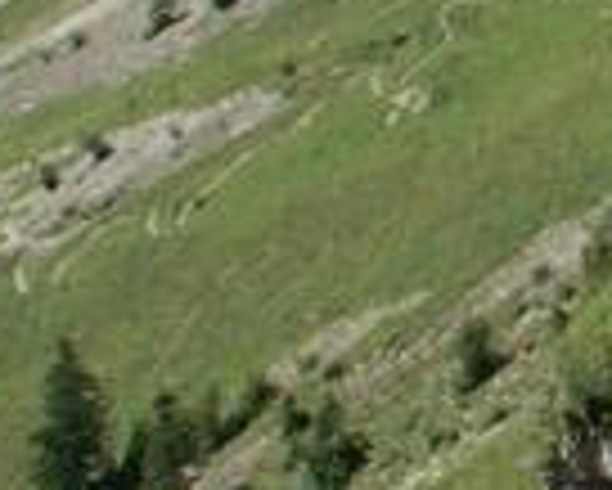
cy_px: -175
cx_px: 1377
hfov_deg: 10.6
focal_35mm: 161
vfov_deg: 9.4
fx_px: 2918
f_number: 5.6
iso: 50
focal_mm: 5.86
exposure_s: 1/160
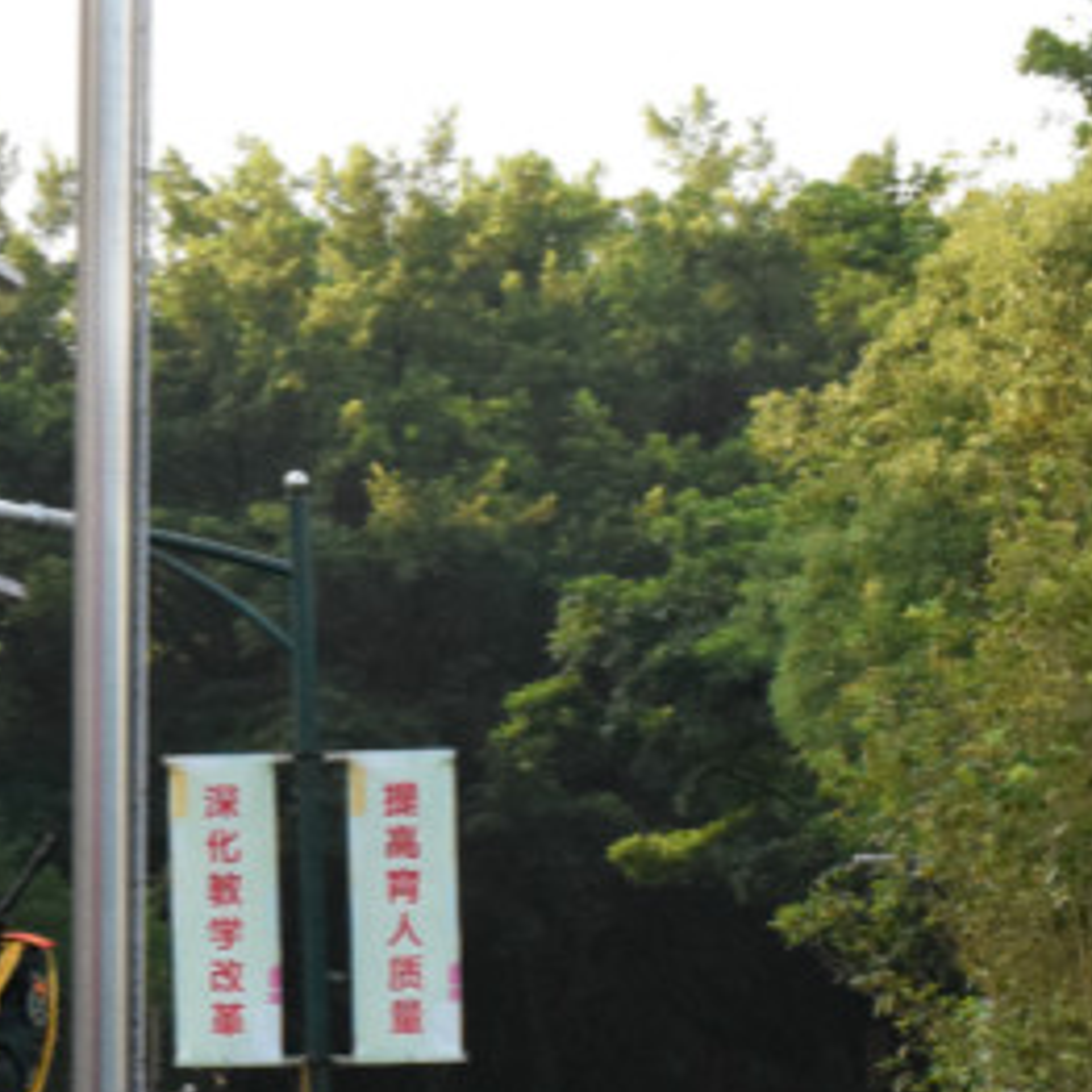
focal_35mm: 175
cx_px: -92
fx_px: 6246
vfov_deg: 10.0
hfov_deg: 9.9
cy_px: 631
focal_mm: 40
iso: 4000
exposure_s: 1/500
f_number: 11
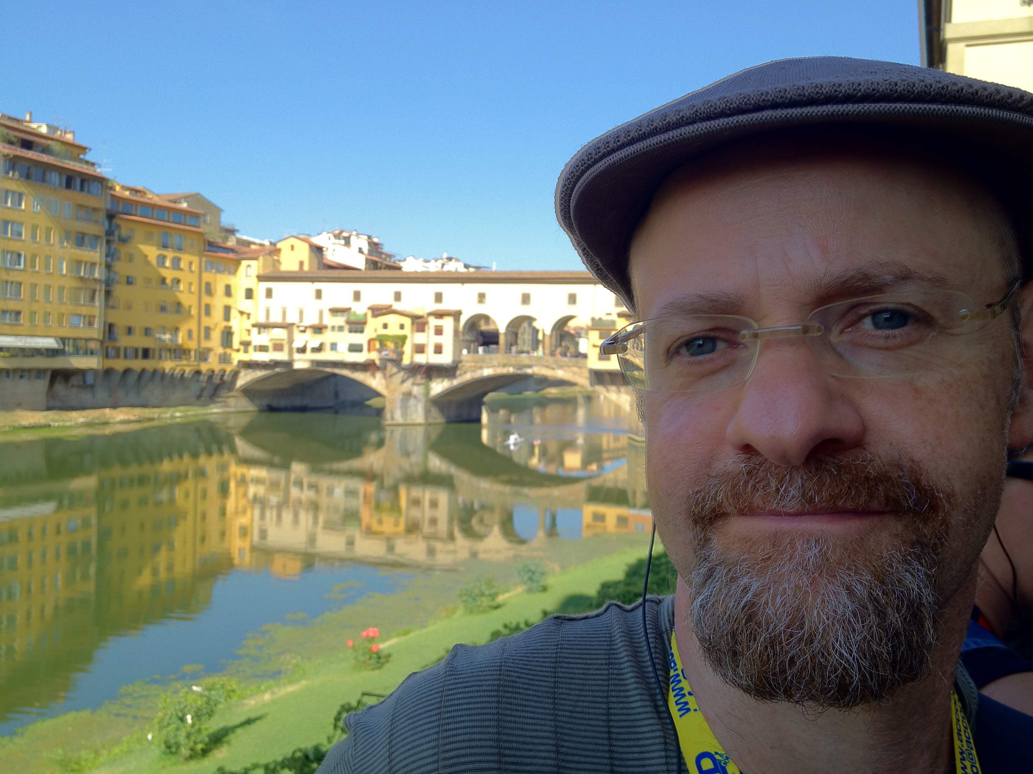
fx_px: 1044
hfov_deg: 52.6
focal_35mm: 35
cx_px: 516
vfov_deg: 40.7
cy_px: 387
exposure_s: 1/244
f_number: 2.4
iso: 64
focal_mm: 4.28
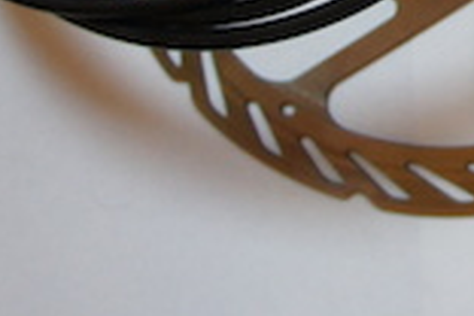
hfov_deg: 13.3
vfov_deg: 9.4
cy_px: -301
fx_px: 1817
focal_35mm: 138
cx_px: 857
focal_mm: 18
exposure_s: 1/20
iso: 800
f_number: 3.5
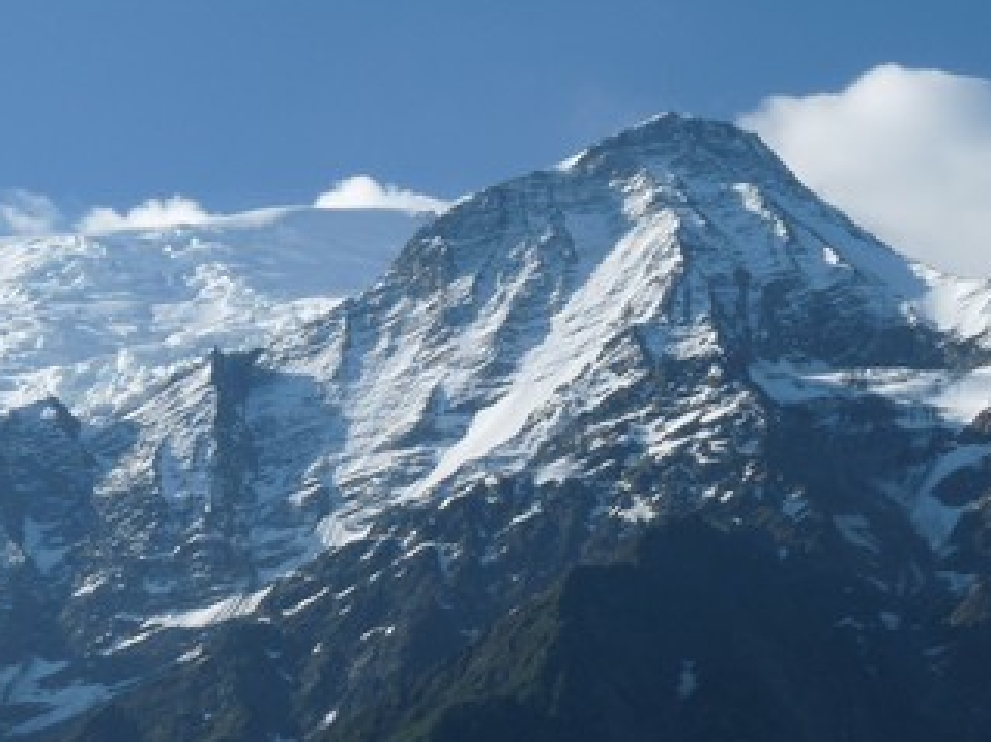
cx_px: 435
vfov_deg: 10.7
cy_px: 428
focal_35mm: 138
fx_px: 3949
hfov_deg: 14.3
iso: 100
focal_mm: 13.8
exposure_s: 1/500
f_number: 6.3
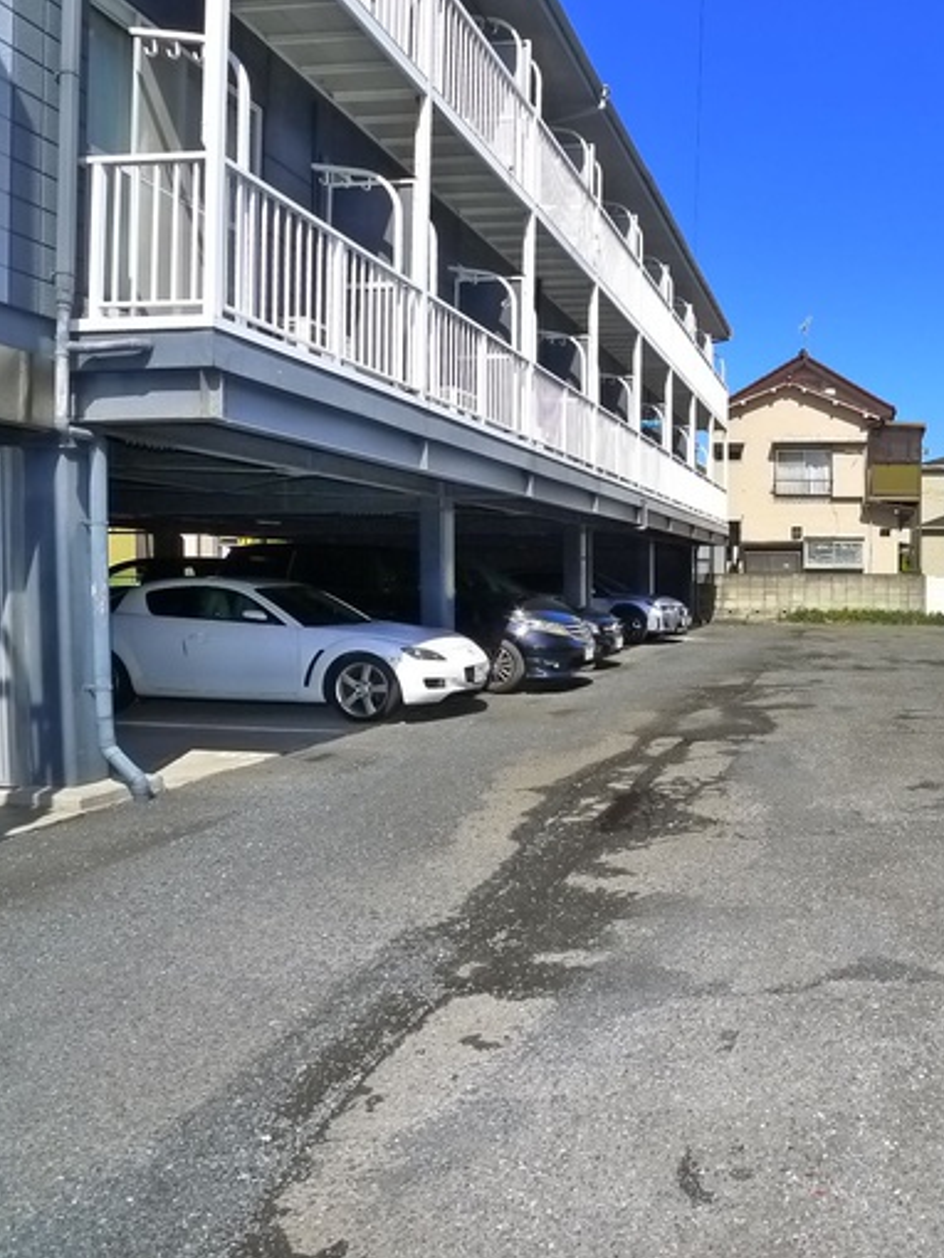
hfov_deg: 40.1
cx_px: 833
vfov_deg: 55.3
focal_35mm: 33
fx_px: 1199
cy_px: 627
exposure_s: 1/800
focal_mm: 5.1
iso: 400
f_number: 4
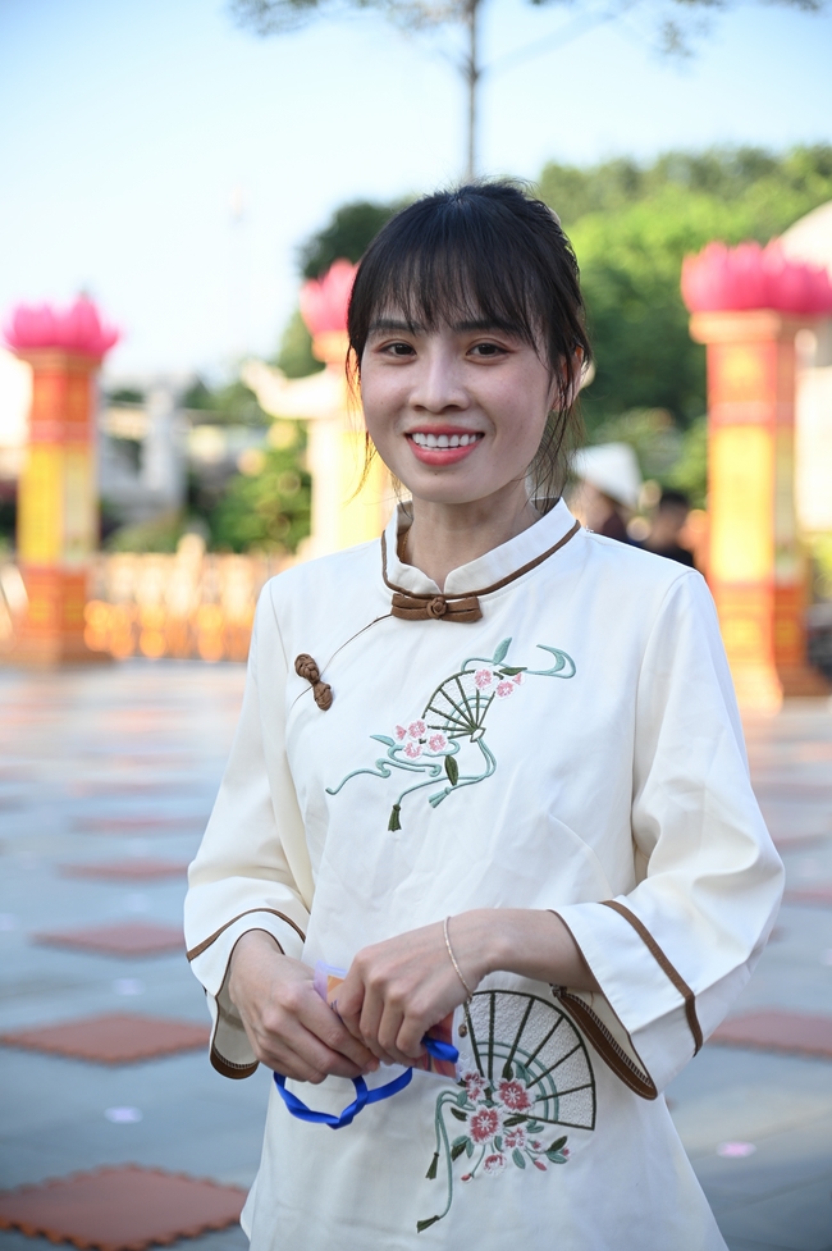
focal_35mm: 78
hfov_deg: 17.5
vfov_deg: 26.0
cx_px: 416
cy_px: 626
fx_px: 2708
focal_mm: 78
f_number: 4
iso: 250
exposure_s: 1/400
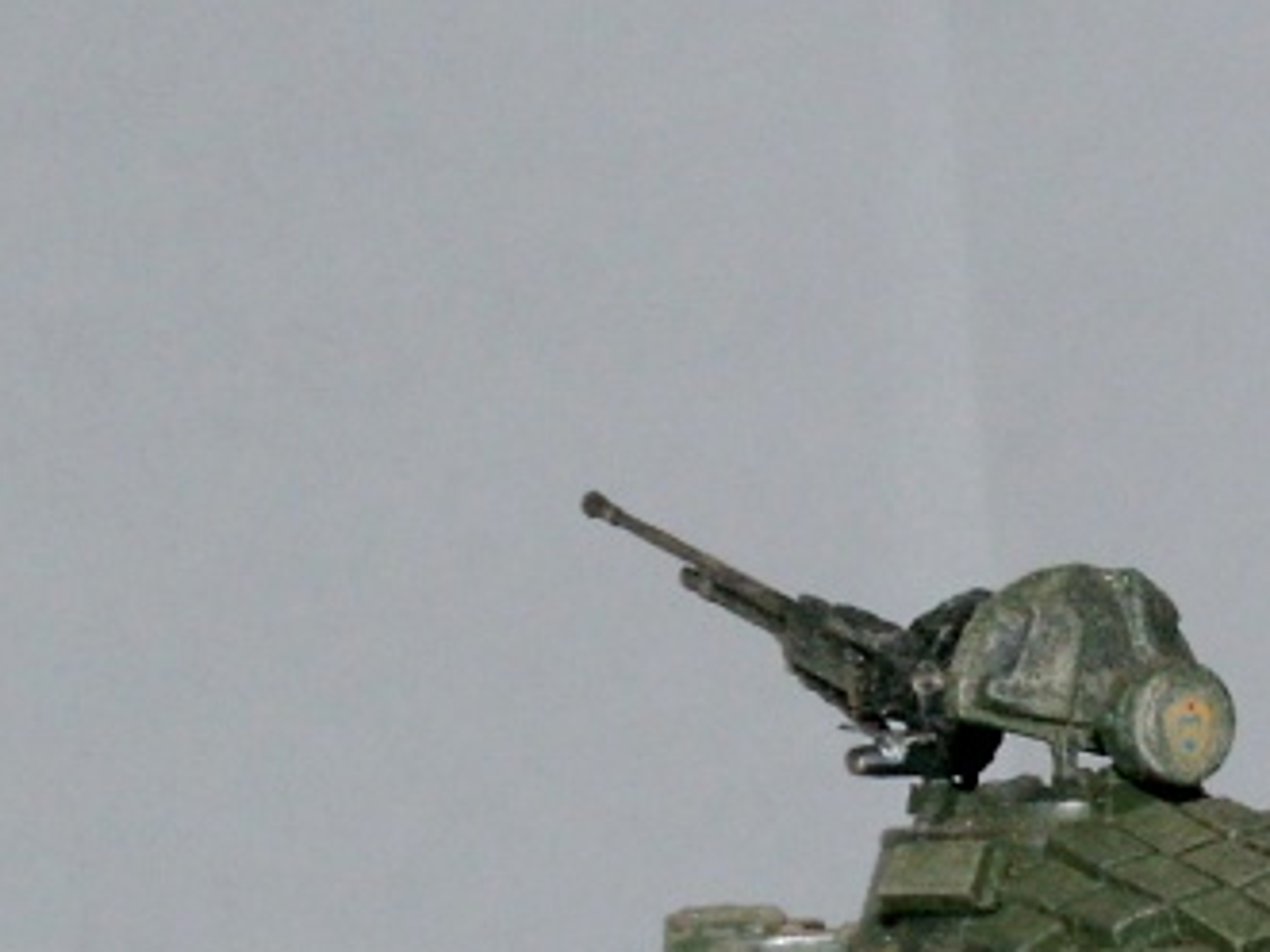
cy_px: 975
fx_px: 7042
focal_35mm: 192
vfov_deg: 7.7
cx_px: 1588
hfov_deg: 10.1
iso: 160
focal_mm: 10.28
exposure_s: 1/40
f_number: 6.3
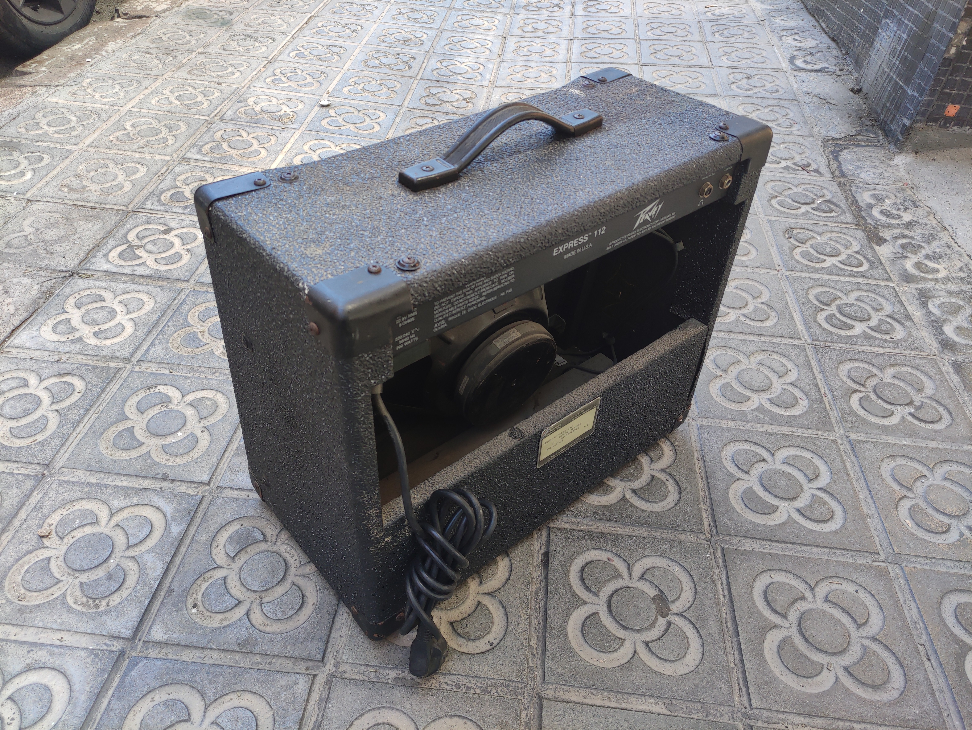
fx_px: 702
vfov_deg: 54.9
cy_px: 365
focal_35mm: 25
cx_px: 486
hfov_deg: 69.4
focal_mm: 5.43
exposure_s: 1/100
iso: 53
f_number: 1.89
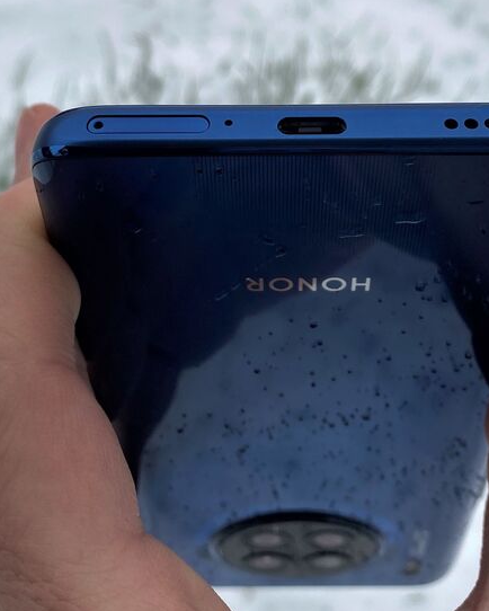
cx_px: 261
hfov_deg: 37.3
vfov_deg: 45.7
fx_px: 723
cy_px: 264
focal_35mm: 40
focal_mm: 4.25
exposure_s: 1/151
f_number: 1.8
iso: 32
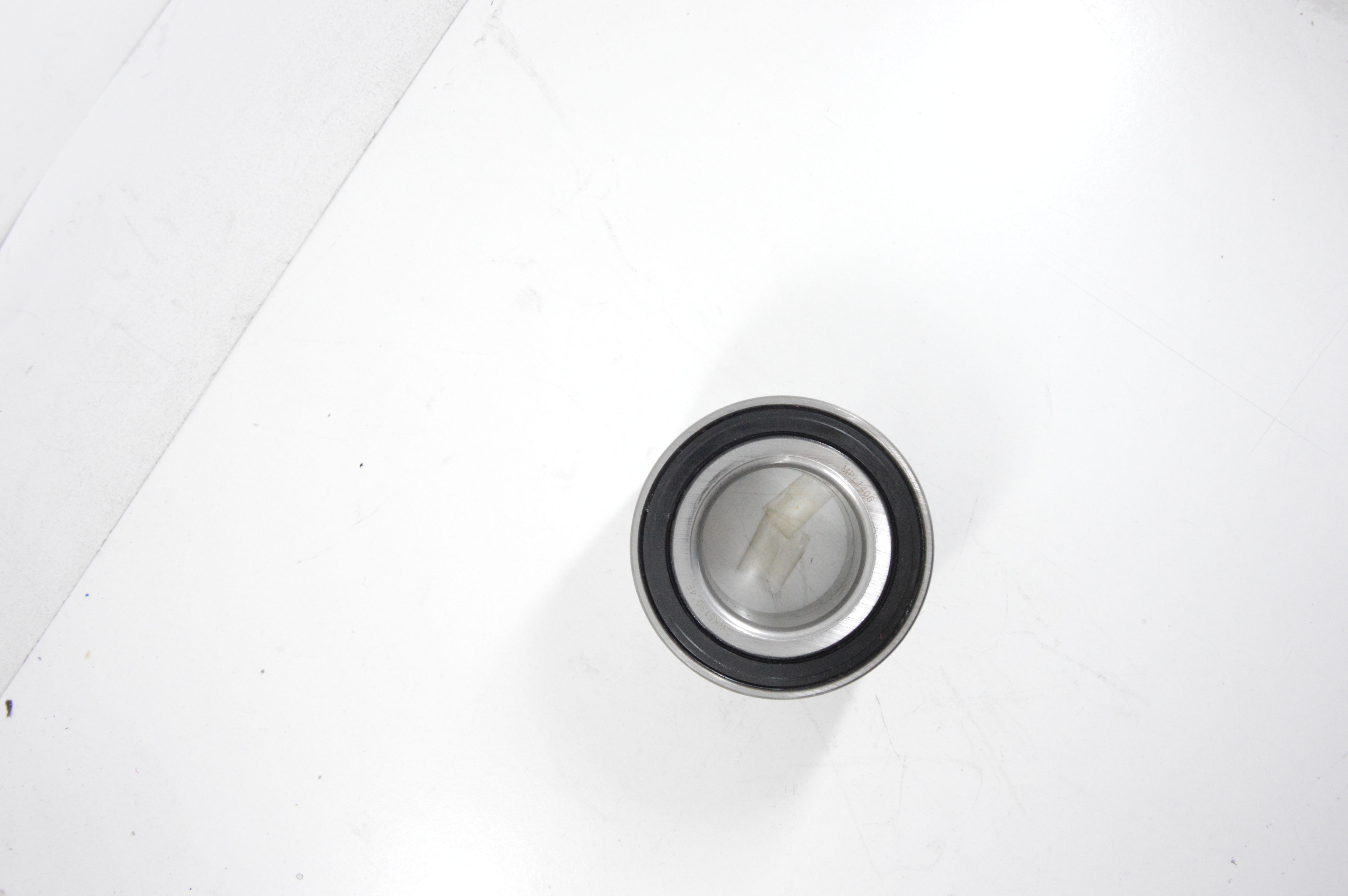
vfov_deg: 36.8
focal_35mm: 36
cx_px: 674
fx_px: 1347
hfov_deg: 53.2
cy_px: 448
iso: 3200
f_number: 7.1
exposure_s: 1/100
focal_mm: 24
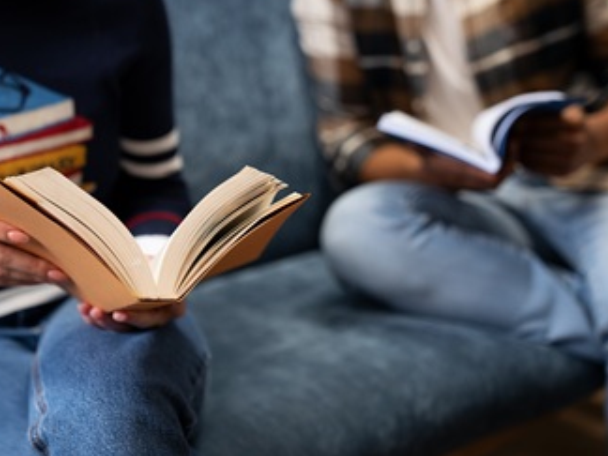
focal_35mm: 64
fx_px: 1124
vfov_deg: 22.9
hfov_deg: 30.2
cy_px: 225
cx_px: 272
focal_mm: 54
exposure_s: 1/160
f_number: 2.8
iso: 640
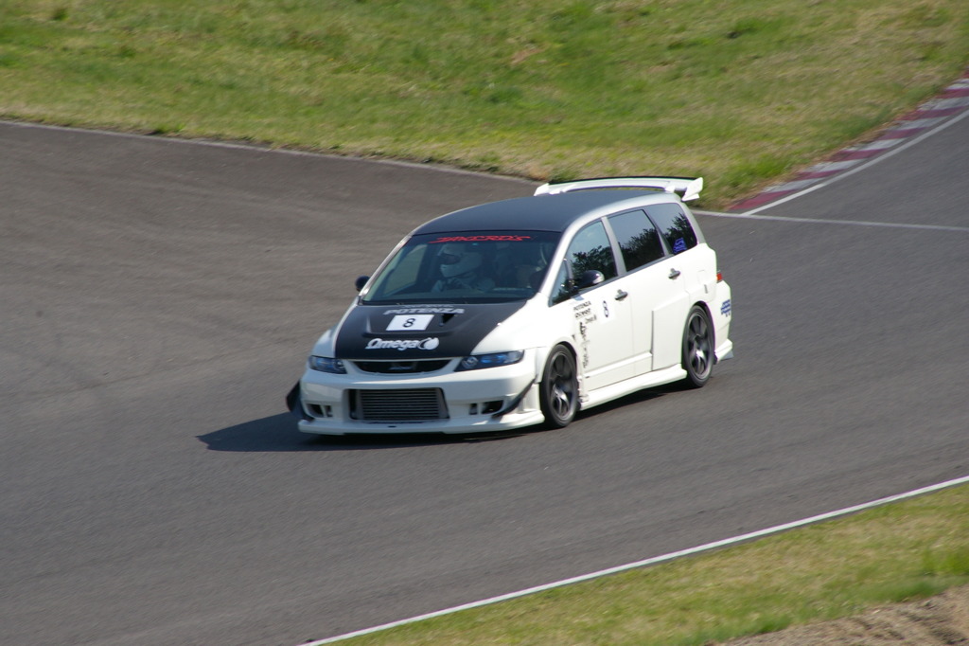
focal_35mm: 375
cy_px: 323
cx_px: 484
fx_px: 10090
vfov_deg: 3.7
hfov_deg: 5.5
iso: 200
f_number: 16
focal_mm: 250
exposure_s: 1/125
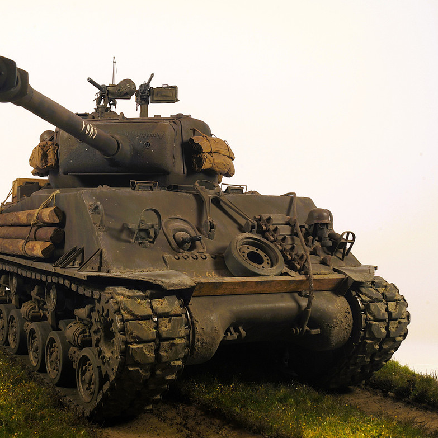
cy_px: 215
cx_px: 144
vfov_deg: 36.1
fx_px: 673
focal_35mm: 47
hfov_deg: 35.7
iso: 100
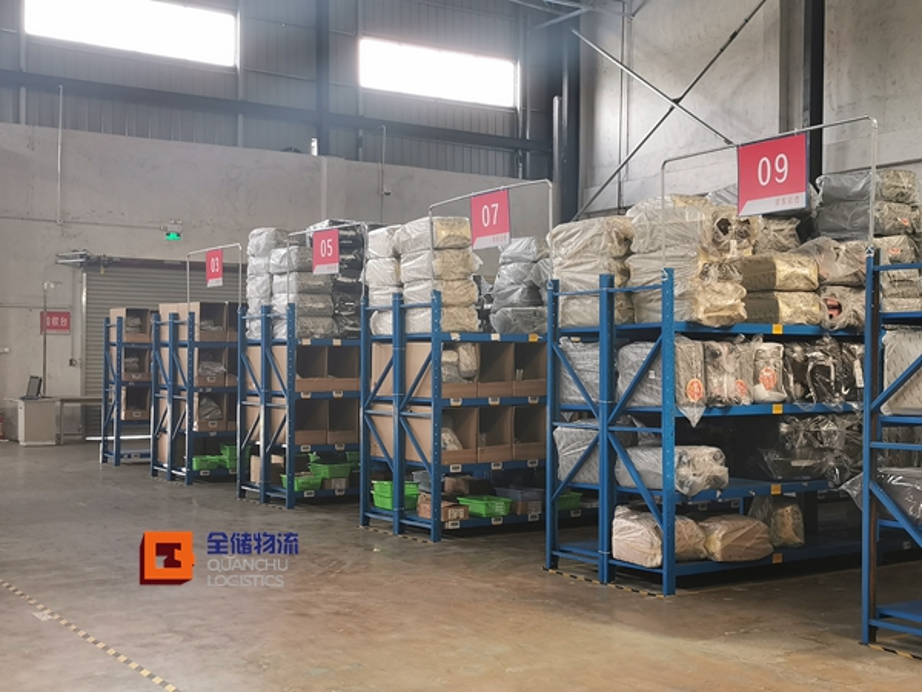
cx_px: 461
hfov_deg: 41.2
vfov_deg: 31.5
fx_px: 1225
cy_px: 346
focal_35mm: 46
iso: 125
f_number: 1.8
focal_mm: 5.58
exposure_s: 1/100
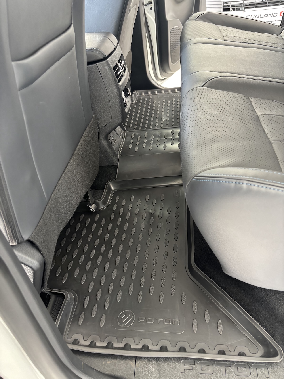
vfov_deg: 67.3
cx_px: 142
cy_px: 190
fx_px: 284
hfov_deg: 53.1
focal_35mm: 26
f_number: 1.6
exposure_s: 1/60
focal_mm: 5.96
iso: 320
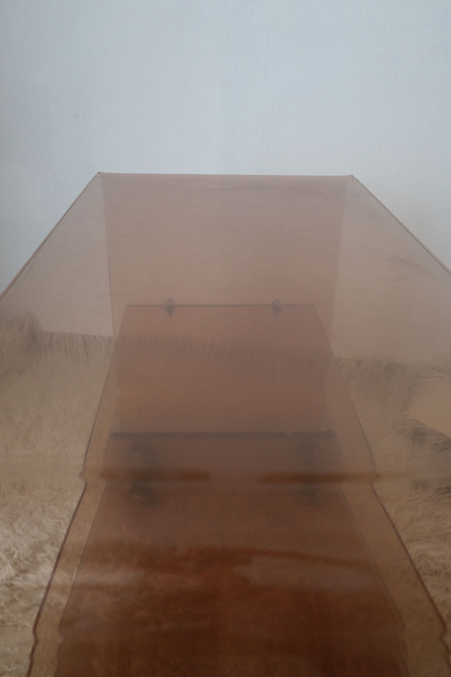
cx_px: 226
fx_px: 620
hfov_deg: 40.0
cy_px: 338
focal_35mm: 33
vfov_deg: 57.2
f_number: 3.5
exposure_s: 1/40
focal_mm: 22
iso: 200
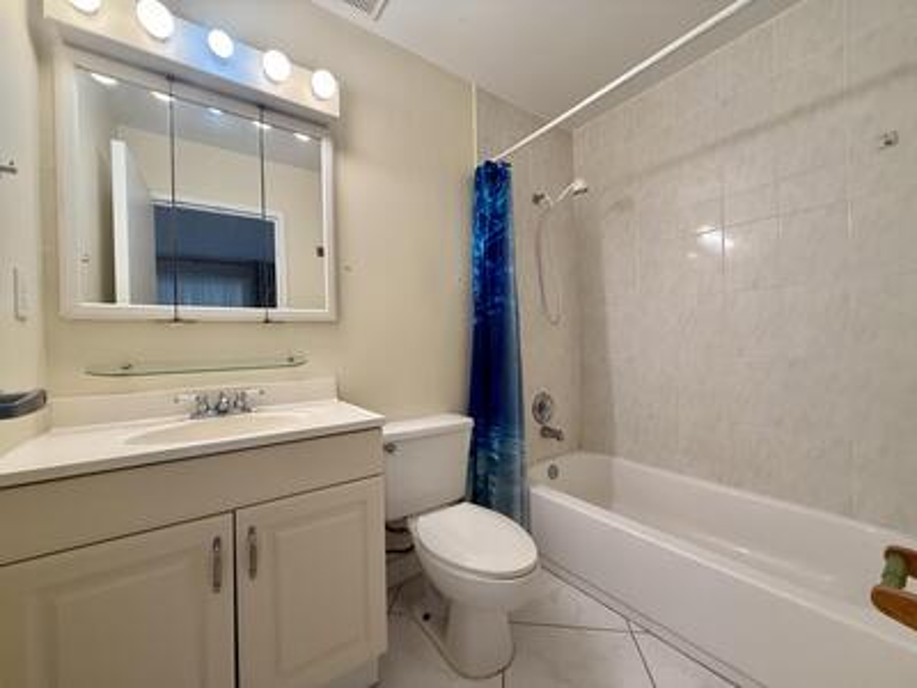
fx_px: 371
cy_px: 344
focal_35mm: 14
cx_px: 458
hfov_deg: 102.1
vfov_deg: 85.7
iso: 200
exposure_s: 1/120
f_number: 2.2
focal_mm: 2.22
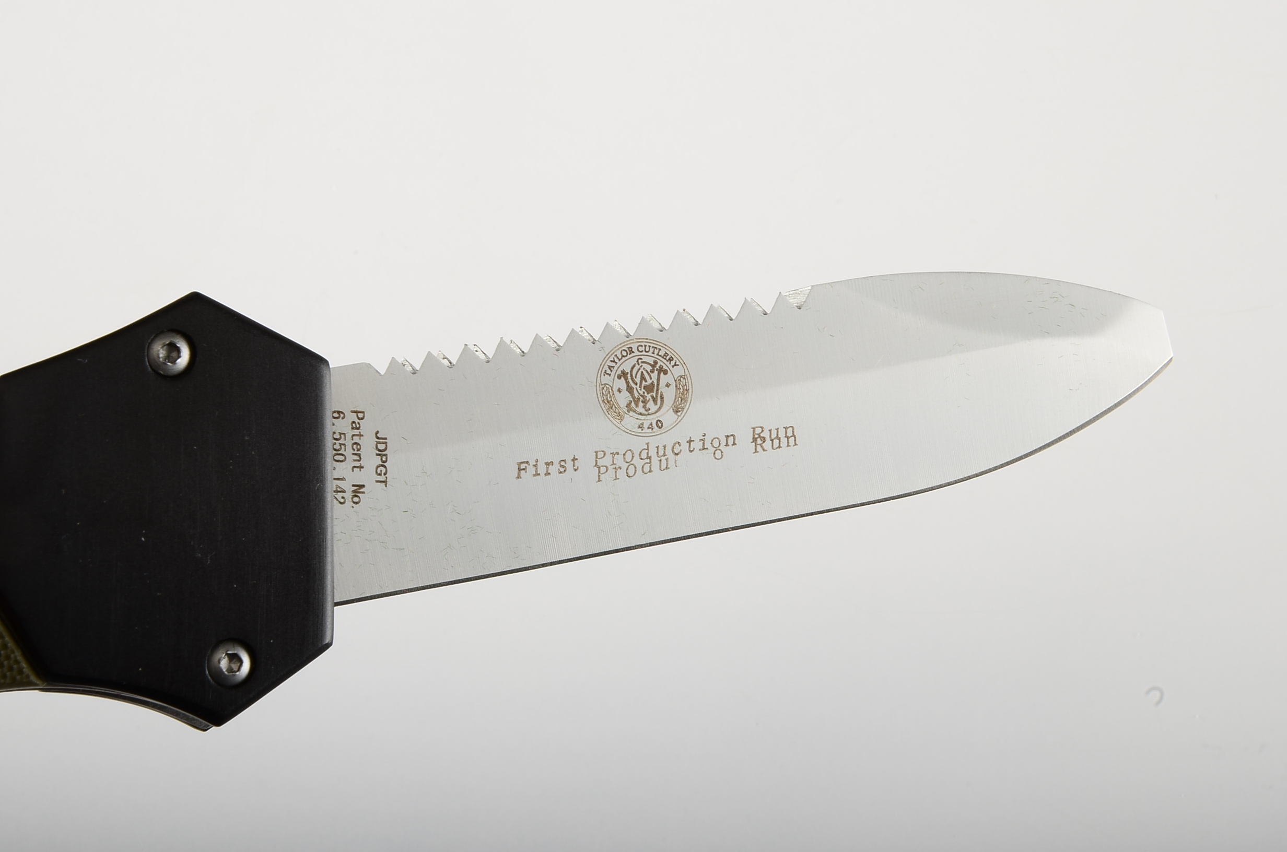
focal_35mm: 120
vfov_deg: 11.4
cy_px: 426
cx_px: 644
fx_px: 4281
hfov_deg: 17.1
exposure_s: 1/250
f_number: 22
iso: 100
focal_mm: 80
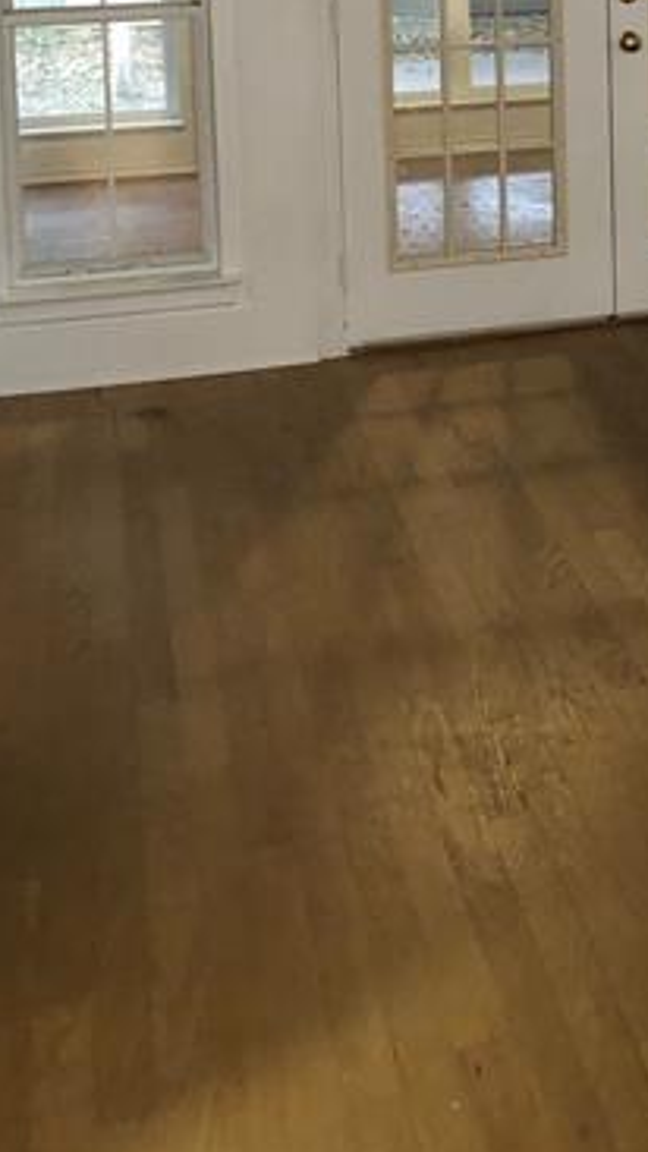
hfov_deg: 18.1
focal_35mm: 64
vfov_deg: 30.6
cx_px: 720
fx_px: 1954
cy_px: 9
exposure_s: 1/7
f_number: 1.8
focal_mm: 3.99
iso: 80
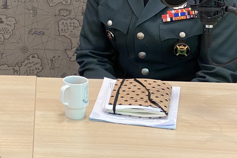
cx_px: -10
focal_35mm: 129
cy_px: -3
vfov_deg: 10.5
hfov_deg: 15.5
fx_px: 849
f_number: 2
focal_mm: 6
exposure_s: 1/50
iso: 200
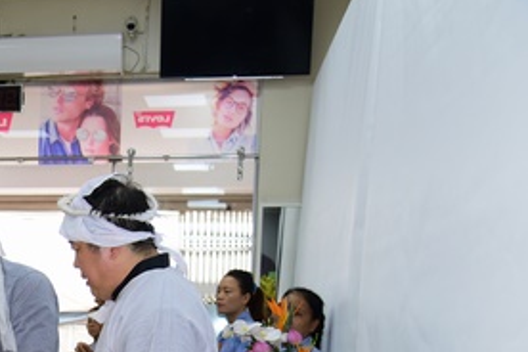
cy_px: 406
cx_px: -55
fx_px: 1071
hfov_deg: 25.6
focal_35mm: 73
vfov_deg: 17.9
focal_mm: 31
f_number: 4
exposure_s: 1/60
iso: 320
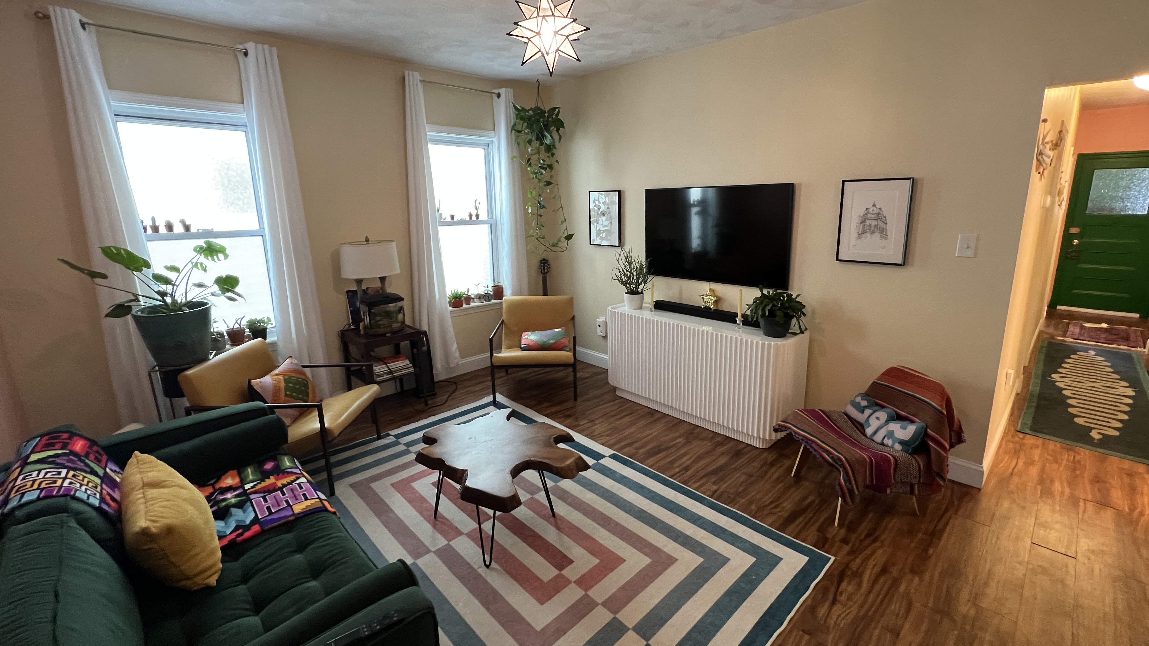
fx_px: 457
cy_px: 305
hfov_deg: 102.9
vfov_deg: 70.5
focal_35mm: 15
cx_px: 604
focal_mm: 1.57
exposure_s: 1/60
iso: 400
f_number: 1.8
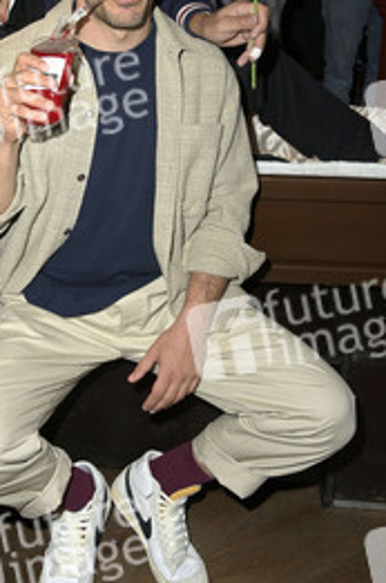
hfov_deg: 28.7
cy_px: 217
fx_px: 743
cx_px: 98
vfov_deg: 42.5
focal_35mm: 46
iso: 1250
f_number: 5
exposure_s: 1/160
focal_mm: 30
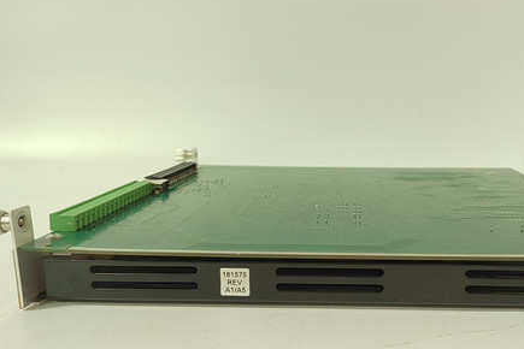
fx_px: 480
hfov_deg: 56.2
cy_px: 167
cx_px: 341
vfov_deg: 40.0
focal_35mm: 33
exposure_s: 1/50
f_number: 1.9
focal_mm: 5.52
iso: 1419
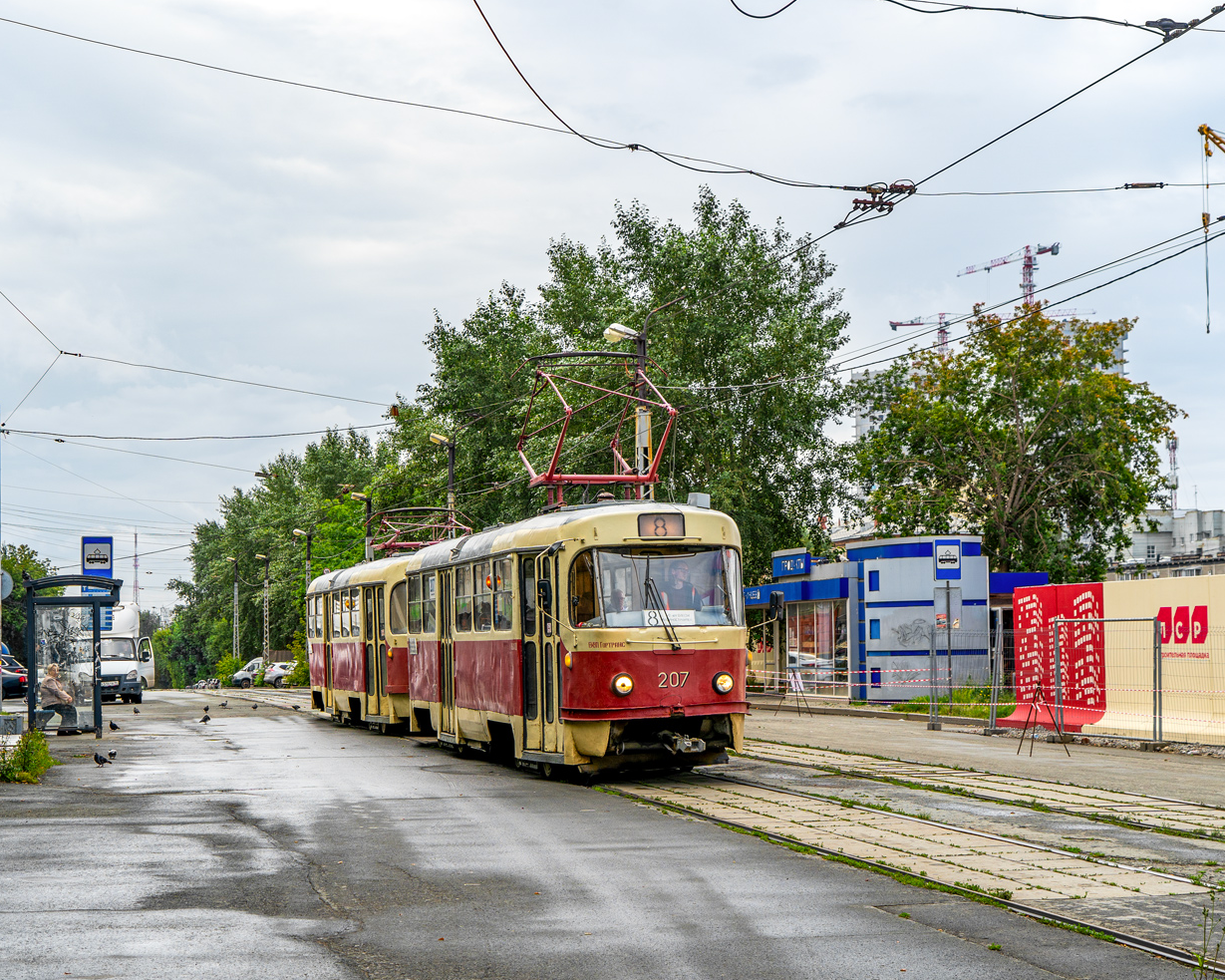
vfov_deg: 24.2
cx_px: 584
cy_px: 490
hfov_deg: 30.0
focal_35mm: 63
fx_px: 2284
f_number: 5.6
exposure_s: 1/500
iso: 100
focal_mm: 55
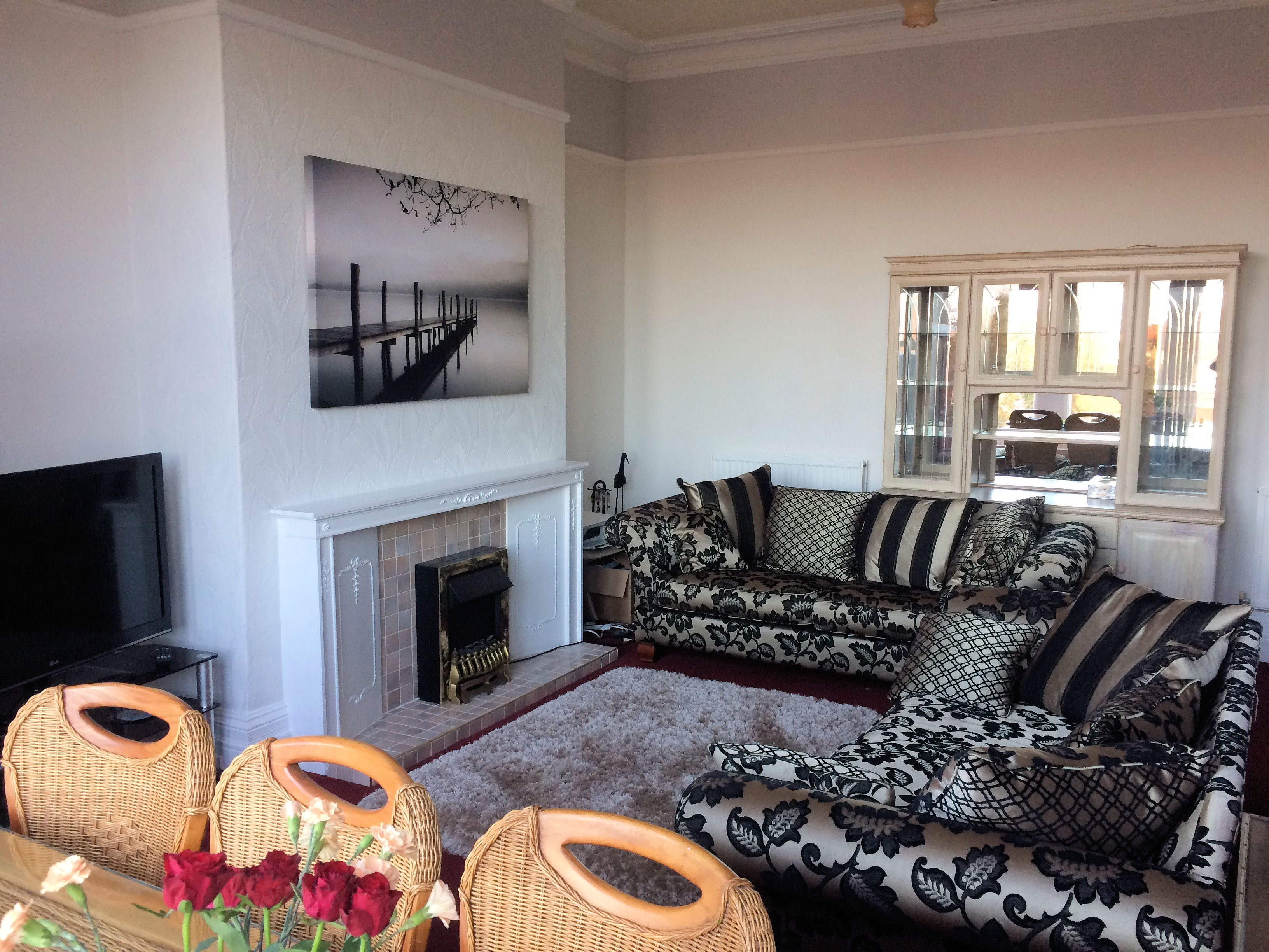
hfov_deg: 61.7
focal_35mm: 29
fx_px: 1063
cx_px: 634
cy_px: 476
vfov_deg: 48.2
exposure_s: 1/33
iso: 64
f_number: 2.2
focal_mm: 4.15
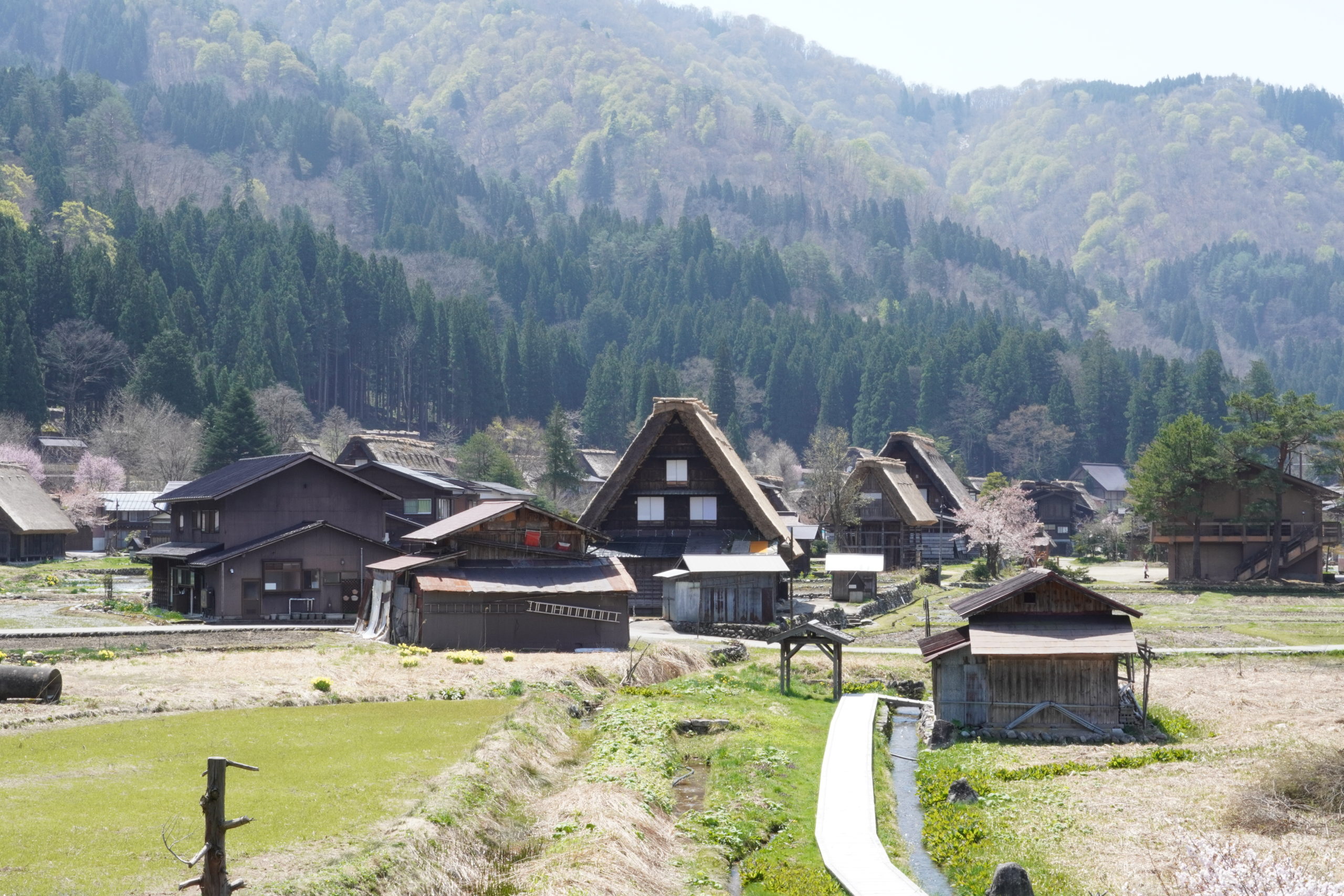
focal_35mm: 58
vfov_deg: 23.2
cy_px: 448
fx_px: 2184
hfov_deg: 34.2
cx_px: 672
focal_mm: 39
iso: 500
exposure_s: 1/60
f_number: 22
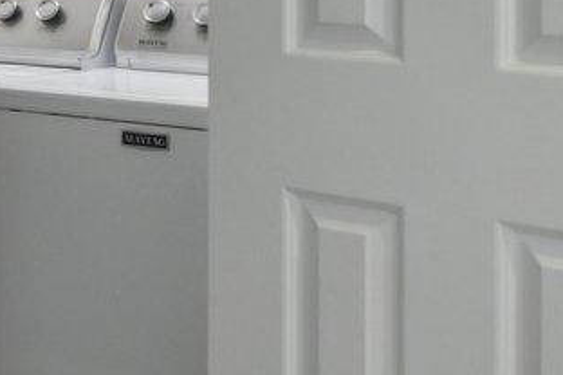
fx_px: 1439
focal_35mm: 92
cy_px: -66
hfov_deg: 14.8
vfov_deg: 14.4
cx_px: -760
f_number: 8
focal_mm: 14
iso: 125
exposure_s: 1/15
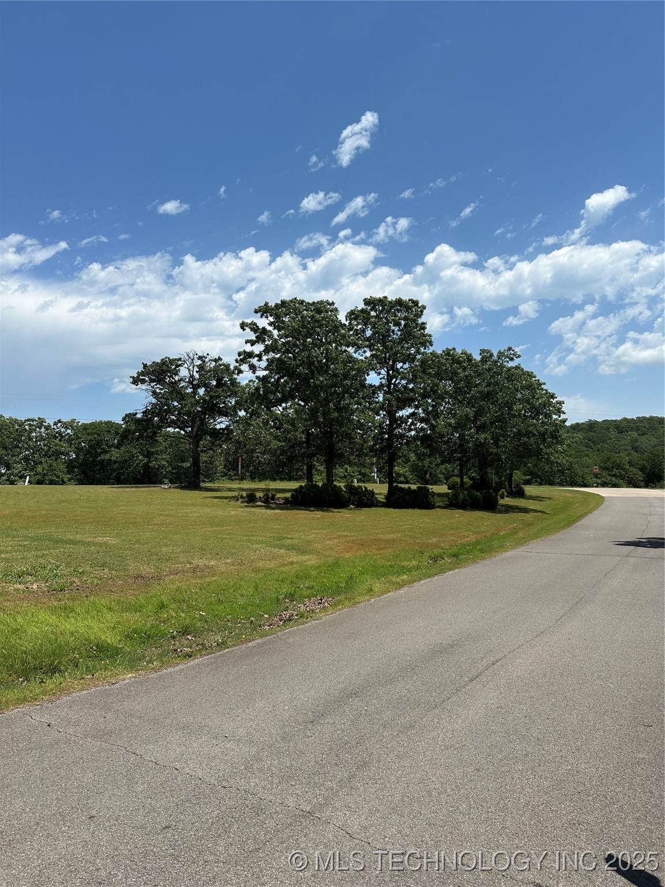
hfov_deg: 56.8
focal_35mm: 24
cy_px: 444
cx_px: 332
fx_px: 615
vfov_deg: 71.6
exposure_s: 1/6211
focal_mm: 6.86
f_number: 1.78
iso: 80
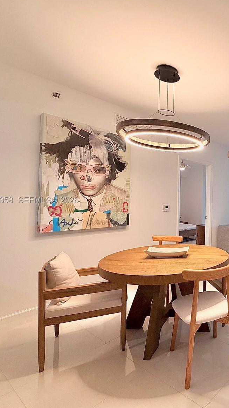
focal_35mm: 21
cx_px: 249
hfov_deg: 42.6
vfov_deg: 83.8
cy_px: 200
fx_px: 227
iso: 320
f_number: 2.2
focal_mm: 2.22
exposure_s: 1/120
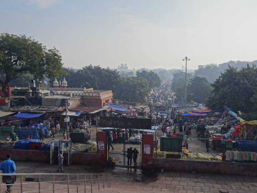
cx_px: 128
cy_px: 96
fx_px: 252
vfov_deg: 41.8
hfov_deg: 54.0
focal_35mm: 34
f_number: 4
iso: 80
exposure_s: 1/400
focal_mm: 5.79
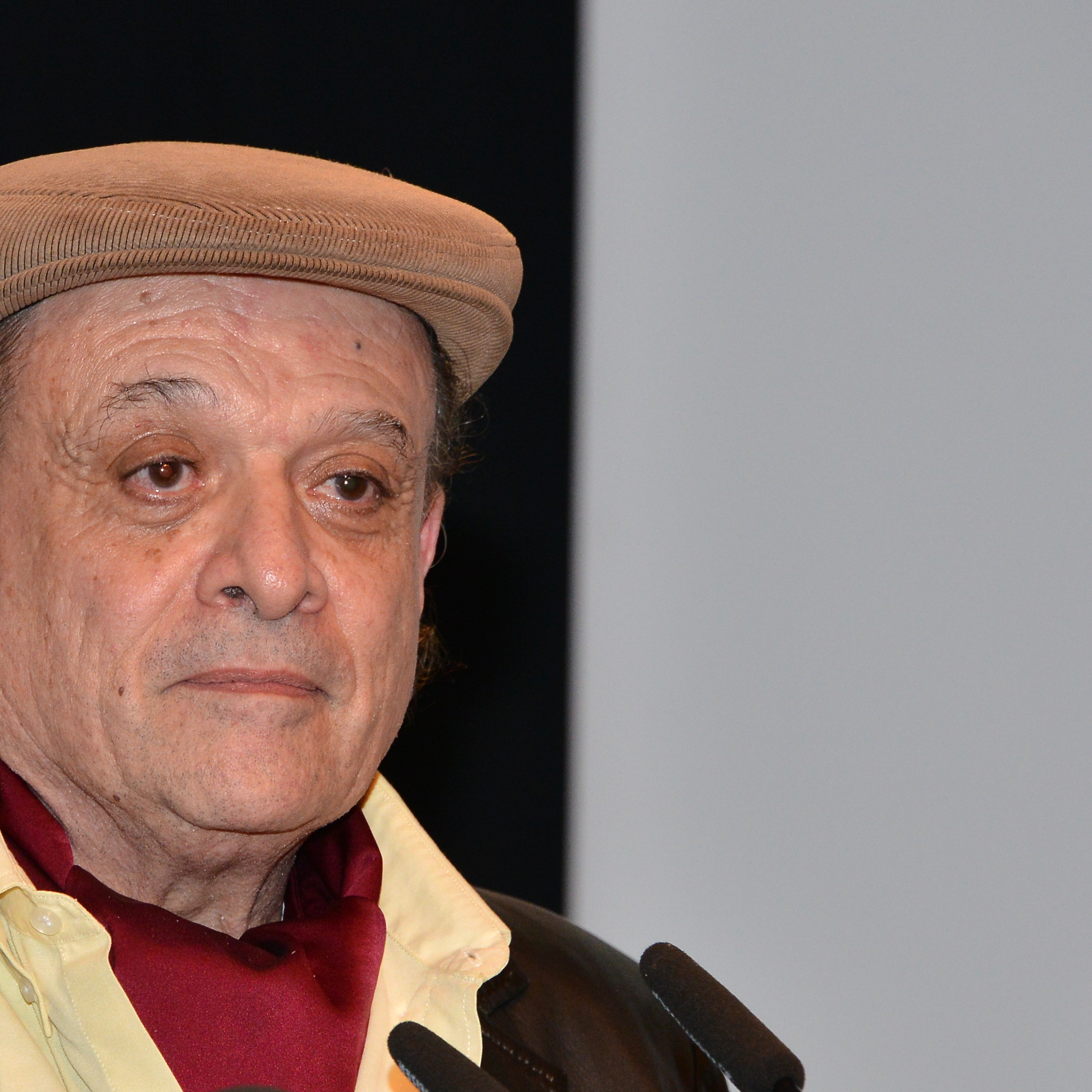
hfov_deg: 4.2
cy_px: 847
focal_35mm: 414
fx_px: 14776
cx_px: 297
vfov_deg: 4.2
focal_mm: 200
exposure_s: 1/80
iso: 1250
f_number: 6.3
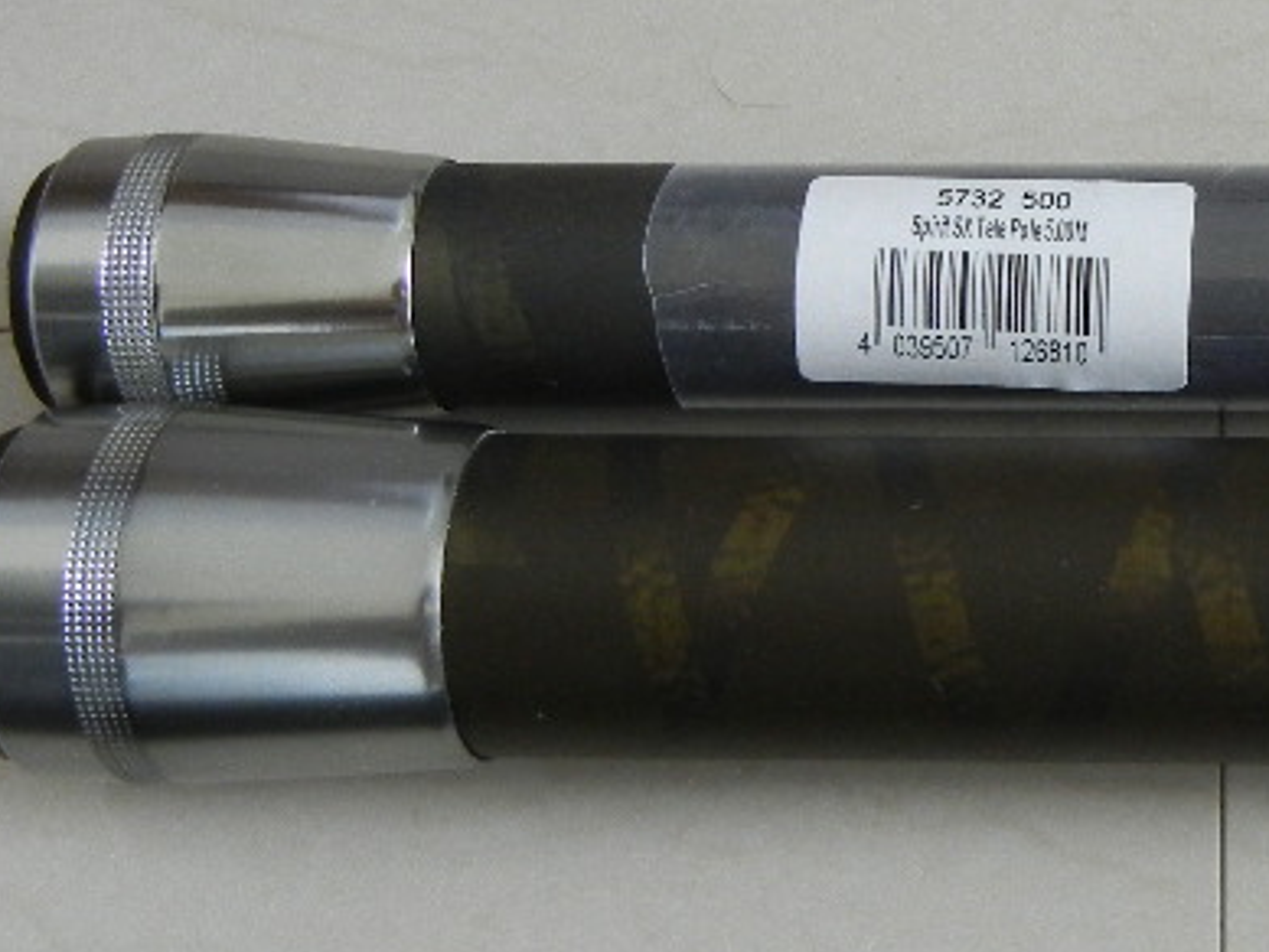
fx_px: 2897
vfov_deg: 18.6
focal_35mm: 79
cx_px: 1210
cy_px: 336
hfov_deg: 23.8
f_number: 3.5
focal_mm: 5.4
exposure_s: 1/31.7
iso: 400
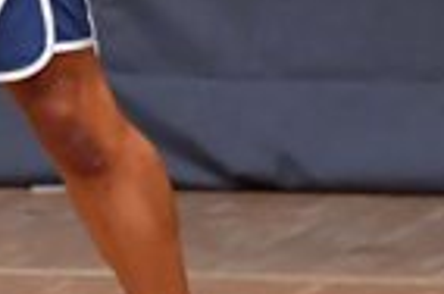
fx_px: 18163
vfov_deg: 0.9
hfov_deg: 1.4
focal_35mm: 1476
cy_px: -253
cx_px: -724
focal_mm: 180
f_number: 5.6
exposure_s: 1/400
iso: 6400
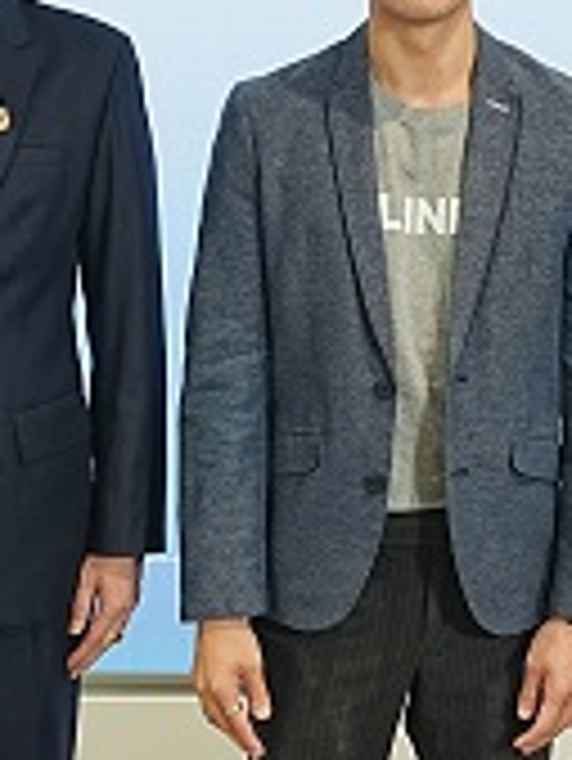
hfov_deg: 14.1
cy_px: 115
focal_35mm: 105
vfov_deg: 18.5
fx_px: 2310
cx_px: 401
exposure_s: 1/80
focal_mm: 25
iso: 640
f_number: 3.2
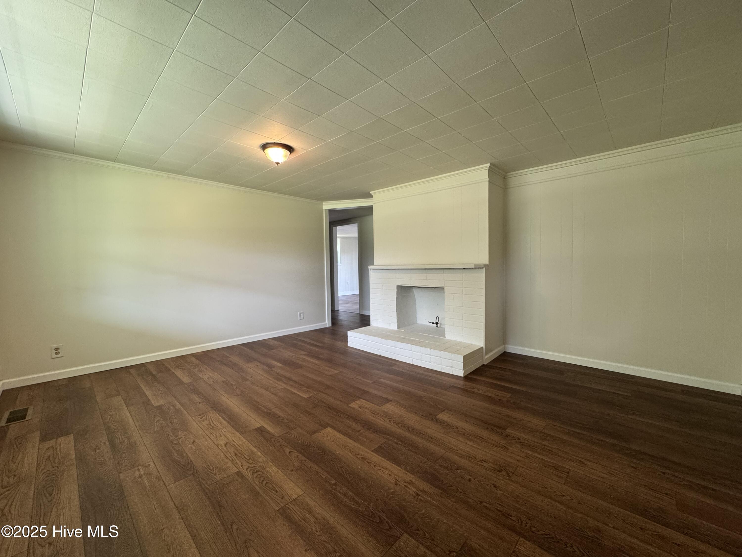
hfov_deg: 102.1
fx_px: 300
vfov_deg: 85.7
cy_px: 278
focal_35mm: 14
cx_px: 371
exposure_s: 1/120
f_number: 2.2
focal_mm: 2.22
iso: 250
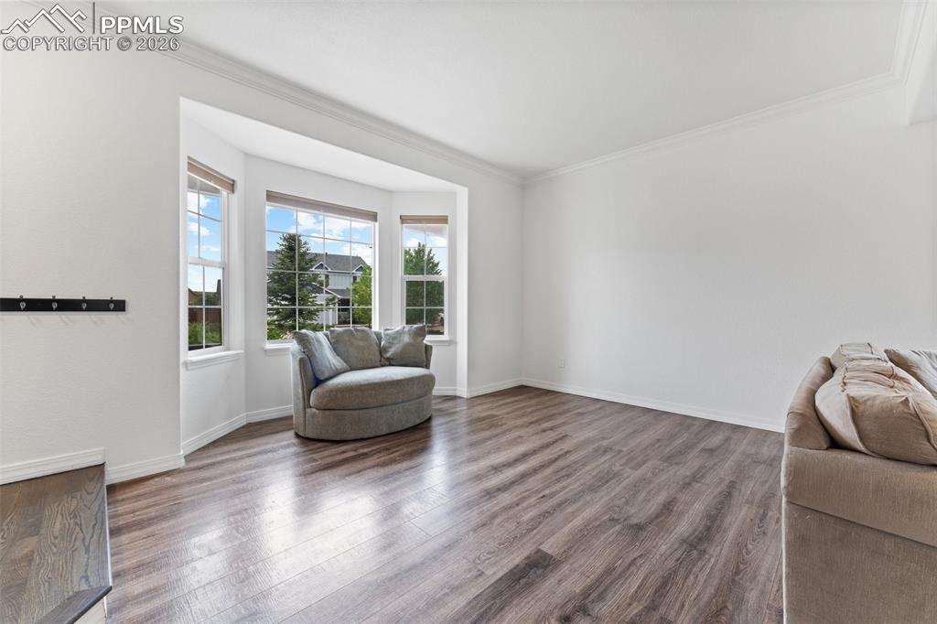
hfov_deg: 104.3
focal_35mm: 14
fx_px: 364
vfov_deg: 81.2
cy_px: 312
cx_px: 468
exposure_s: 1/10
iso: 400
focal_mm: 14
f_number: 9
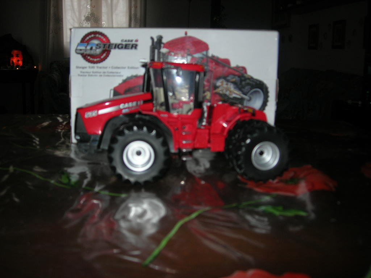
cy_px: 139
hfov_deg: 49.0
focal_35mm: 38
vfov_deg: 37.7
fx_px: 407
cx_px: 186
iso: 64
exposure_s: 1/60.1
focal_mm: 7.8
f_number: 2.8
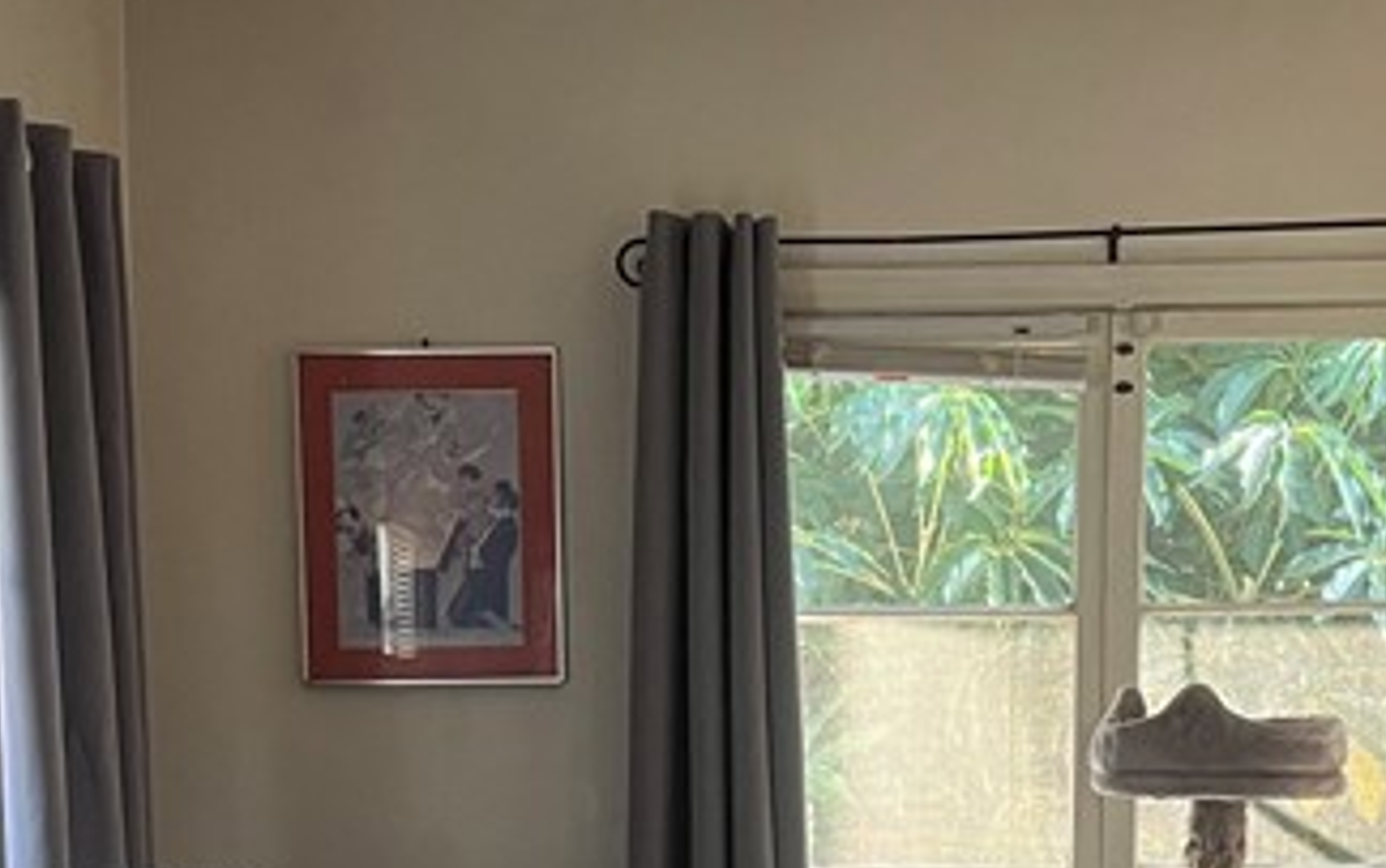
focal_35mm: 87
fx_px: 3289
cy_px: 1026
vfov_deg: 14.6
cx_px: 736
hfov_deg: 23.8
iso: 125
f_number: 1.5
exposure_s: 1/78
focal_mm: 5.7
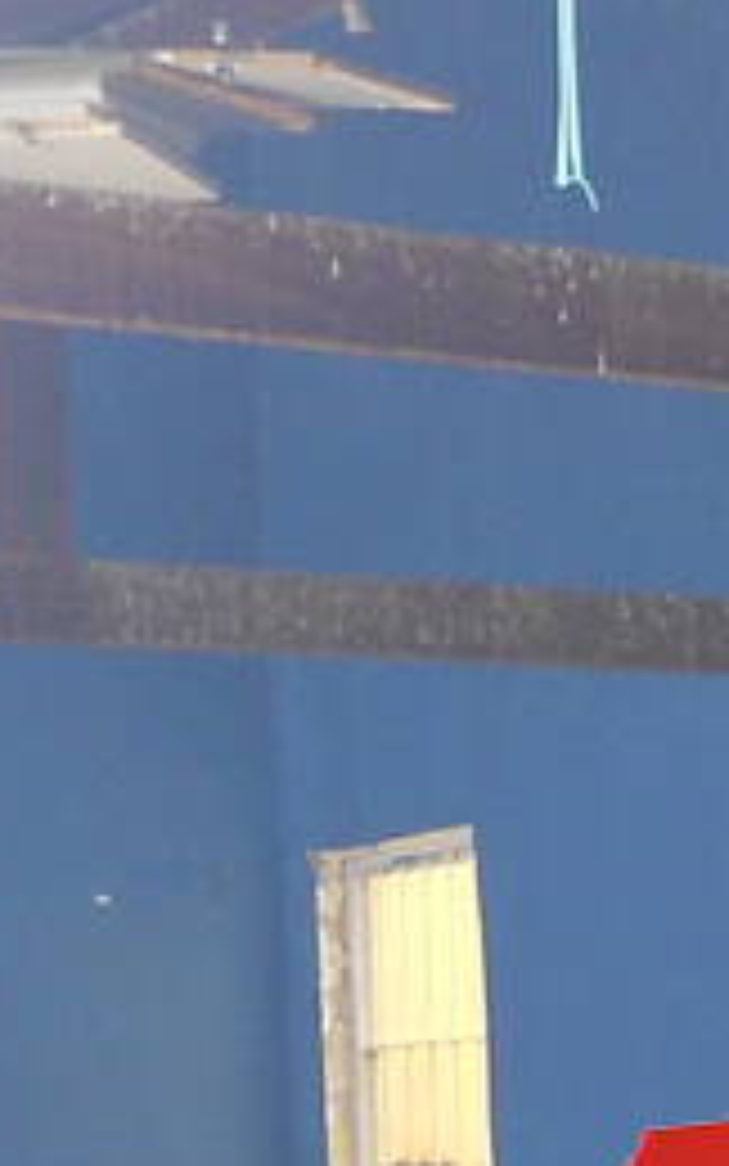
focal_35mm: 153
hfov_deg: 8.3
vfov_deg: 13.4
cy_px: 1274
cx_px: 1314
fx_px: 4861
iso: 80
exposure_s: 1/50
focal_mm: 4.6
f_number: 3.2
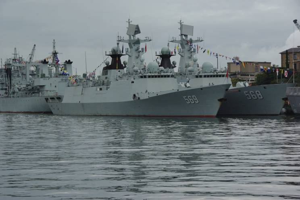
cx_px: 150
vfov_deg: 16.6
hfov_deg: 24.8
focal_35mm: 82
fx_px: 683
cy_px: 100
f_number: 9.5
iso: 400
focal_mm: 55
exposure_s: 1/500
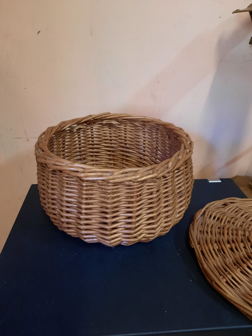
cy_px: 168
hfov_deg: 54.9
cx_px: 126
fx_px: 243
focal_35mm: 25
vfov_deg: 69.4
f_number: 2
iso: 500
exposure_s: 1/25
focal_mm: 4.6
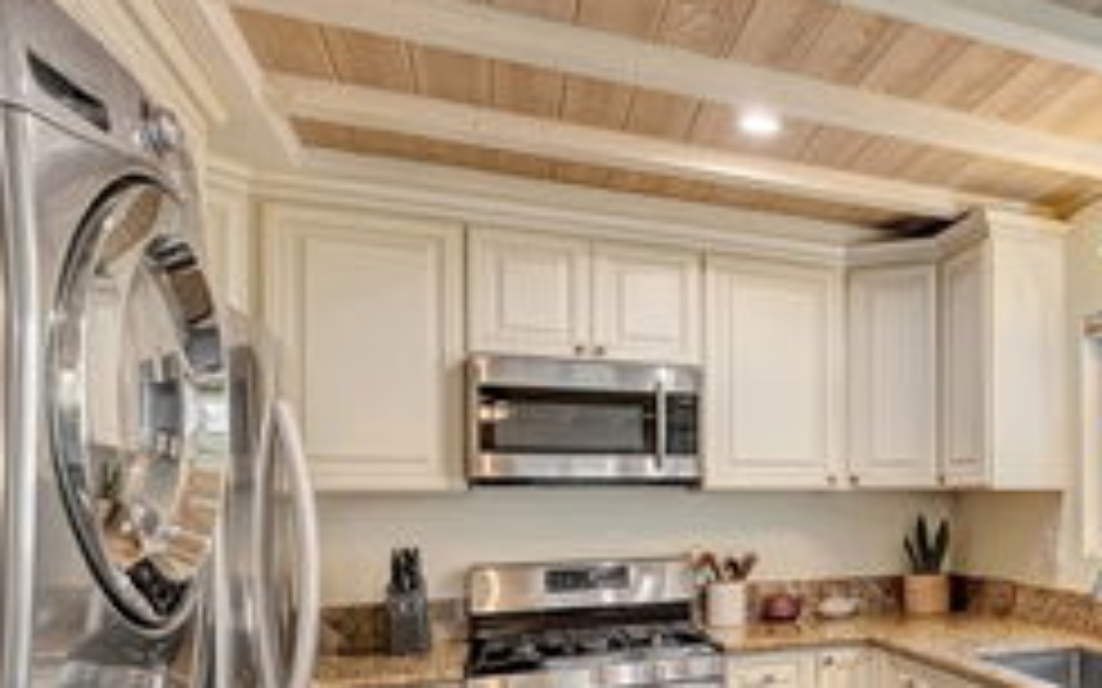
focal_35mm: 30
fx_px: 901
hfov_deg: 54.3
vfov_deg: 40.9
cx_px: 1003
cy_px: 490
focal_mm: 10
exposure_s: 1/8
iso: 100
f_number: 5.6
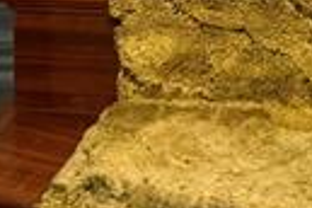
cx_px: 327
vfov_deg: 7.6
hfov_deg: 12.6
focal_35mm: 161
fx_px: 1395
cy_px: -389
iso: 800
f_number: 1.6
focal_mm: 5.1
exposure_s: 1/60
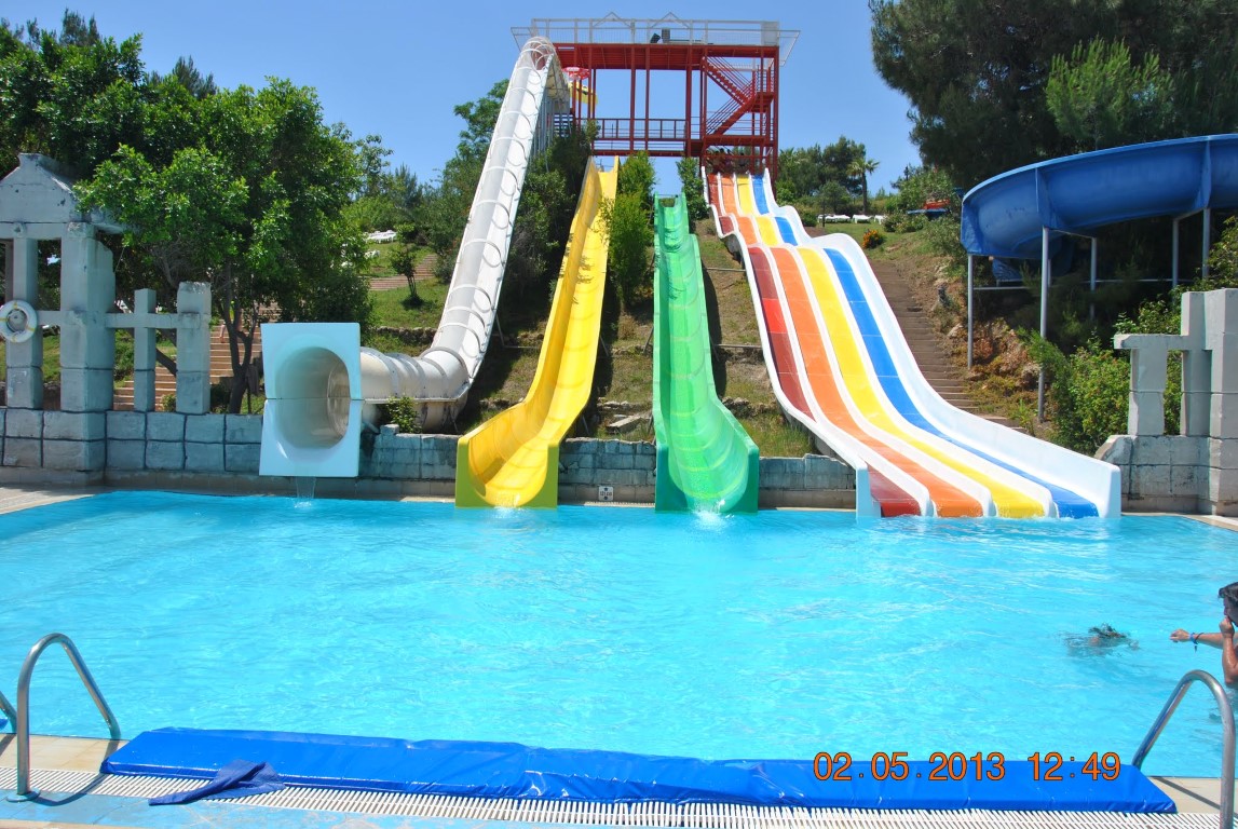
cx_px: 619
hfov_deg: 67.3
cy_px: 414
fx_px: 930
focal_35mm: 27
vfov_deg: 48.1
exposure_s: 1/320
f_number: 9
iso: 100
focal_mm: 18
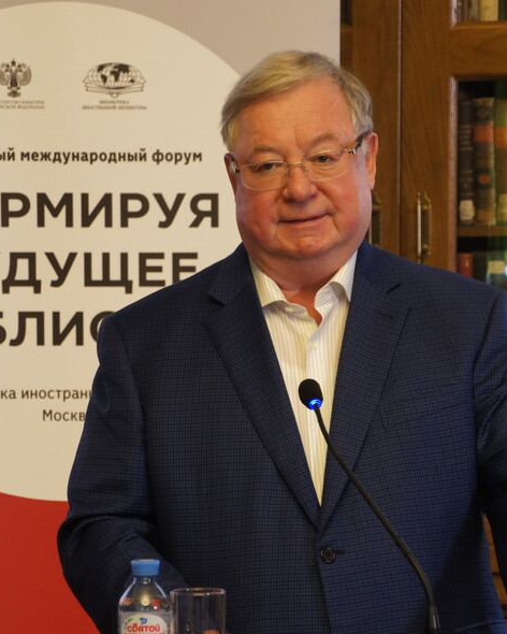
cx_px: 301
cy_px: 317
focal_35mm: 219
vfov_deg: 8.8
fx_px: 4102
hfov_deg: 7.1
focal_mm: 103
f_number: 5.6
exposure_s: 1/40
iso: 1600
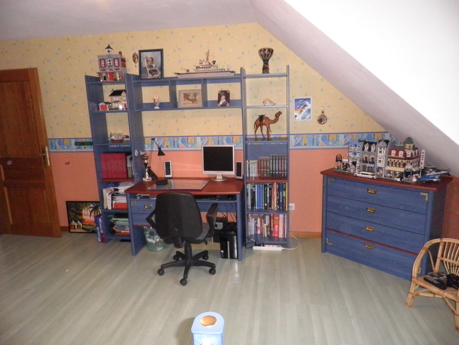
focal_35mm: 24
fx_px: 318
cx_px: 230
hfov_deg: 71.6
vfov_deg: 56.8
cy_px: 172
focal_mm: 4.3
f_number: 3.3
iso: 400
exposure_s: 1/30
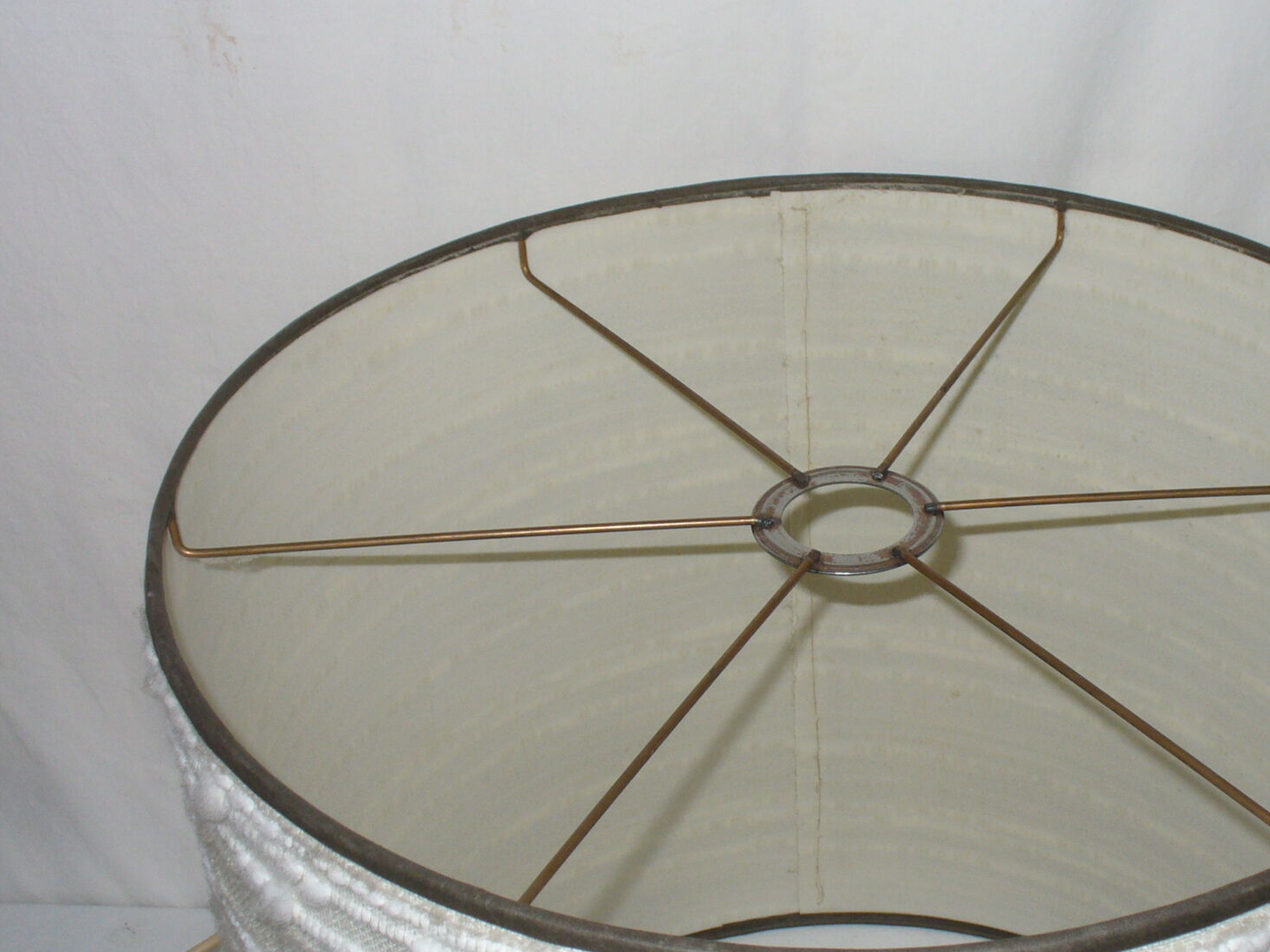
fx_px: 1908
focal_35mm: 52
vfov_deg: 28.0
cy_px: 447
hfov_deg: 36.4
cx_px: 849
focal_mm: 6.1
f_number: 2.8
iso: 100
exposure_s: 1/30
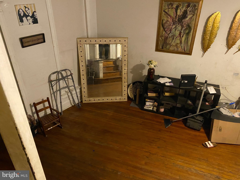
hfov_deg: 67.3
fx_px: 180
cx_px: 120
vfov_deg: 53.1
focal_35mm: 26
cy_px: 90
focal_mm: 4.25
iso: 800
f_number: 1.8
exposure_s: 1/30
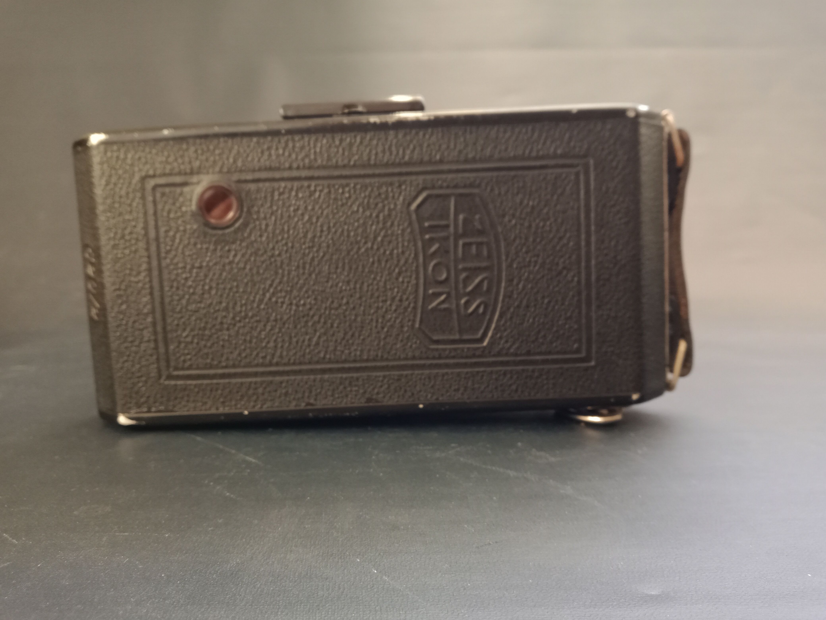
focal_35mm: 27
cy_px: 310
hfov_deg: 65.3
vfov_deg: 51.4
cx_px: 413
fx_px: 644
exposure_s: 1/33.3
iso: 750
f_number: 2
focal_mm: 3.54
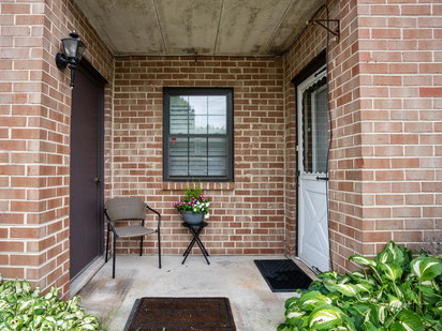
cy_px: 166
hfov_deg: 84.3
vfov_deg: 68.7
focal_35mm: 19
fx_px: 243
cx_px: 195
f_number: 11
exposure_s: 1/160
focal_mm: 17
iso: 800
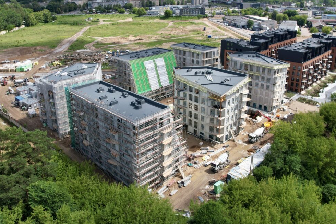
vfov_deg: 55.1
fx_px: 215
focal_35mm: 23
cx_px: 161
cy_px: 115
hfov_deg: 76.1
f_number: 2.8
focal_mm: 8.38
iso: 100
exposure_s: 1/1250
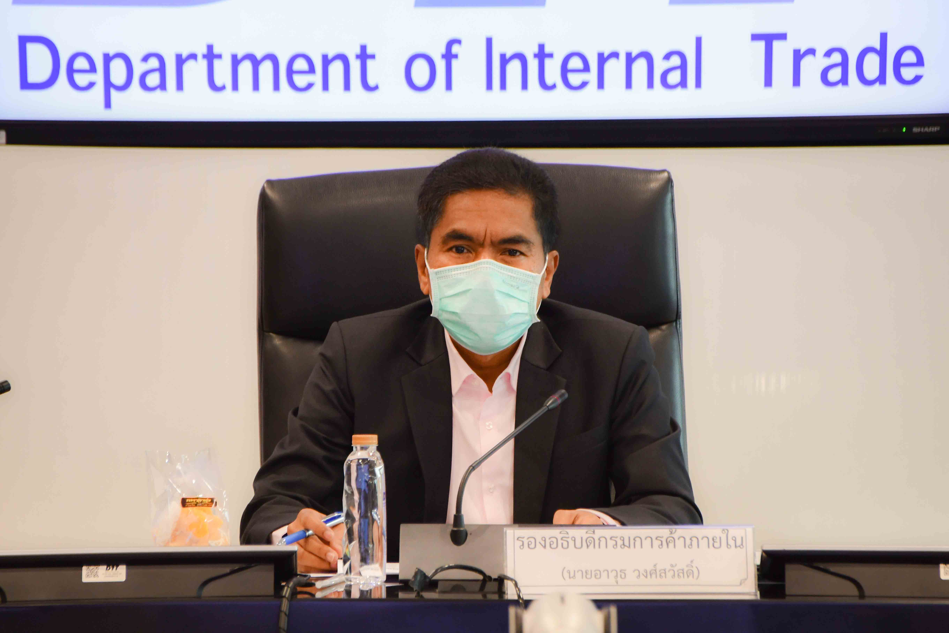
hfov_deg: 6.5
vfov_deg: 4.4
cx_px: 474
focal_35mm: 315
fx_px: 8303
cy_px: 316
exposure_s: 1/60
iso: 1100
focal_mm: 210
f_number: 6.3
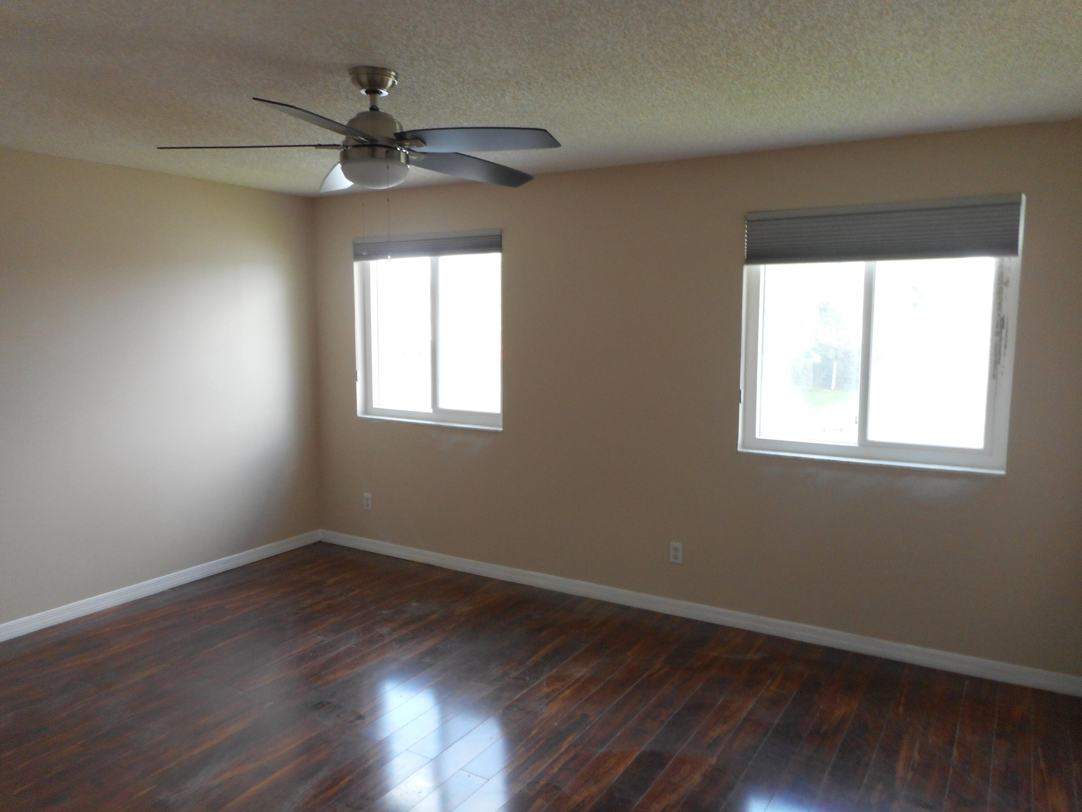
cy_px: 406
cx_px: 541
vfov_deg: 54.9
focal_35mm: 25
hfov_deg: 69.4
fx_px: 781
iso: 180
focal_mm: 4.5
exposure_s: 1/30
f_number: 3.7
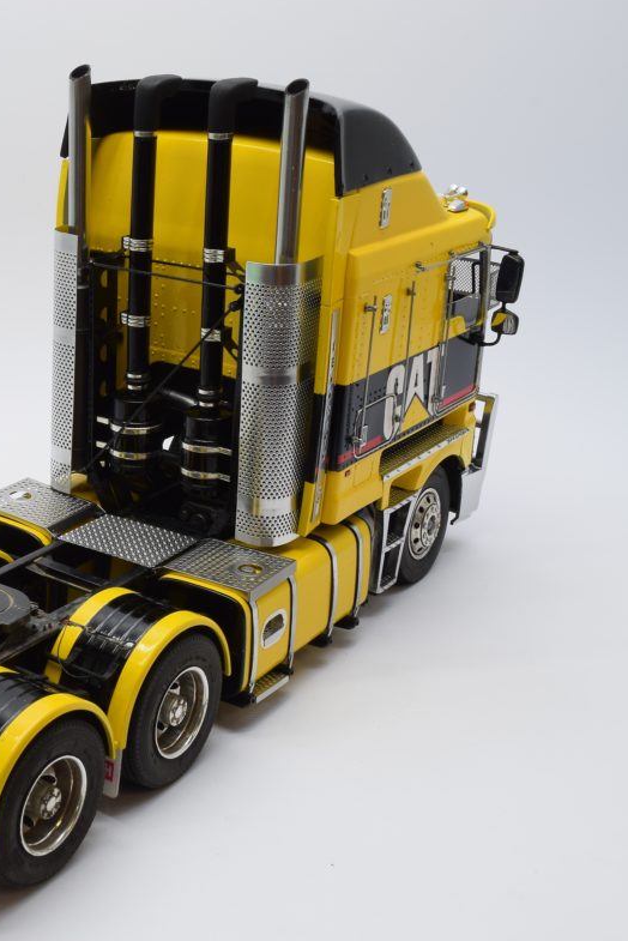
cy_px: 471
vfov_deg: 36.2
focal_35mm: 55
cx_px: 18
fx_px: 1438
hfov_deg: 23.7
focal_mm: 24
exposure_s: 1/4
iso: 100
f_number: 20
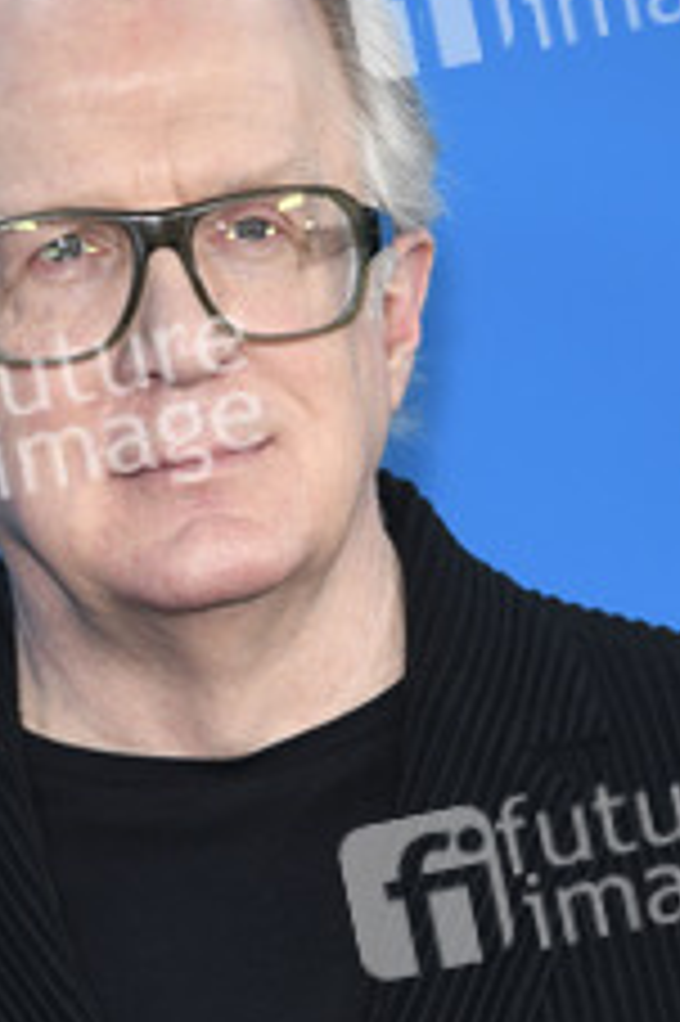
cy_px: 648
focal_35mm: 308
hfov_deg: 4.5
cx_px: 162
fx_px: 8739
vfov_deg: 6.7
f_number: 3.5
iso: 800
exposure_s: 1/320
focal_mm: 175
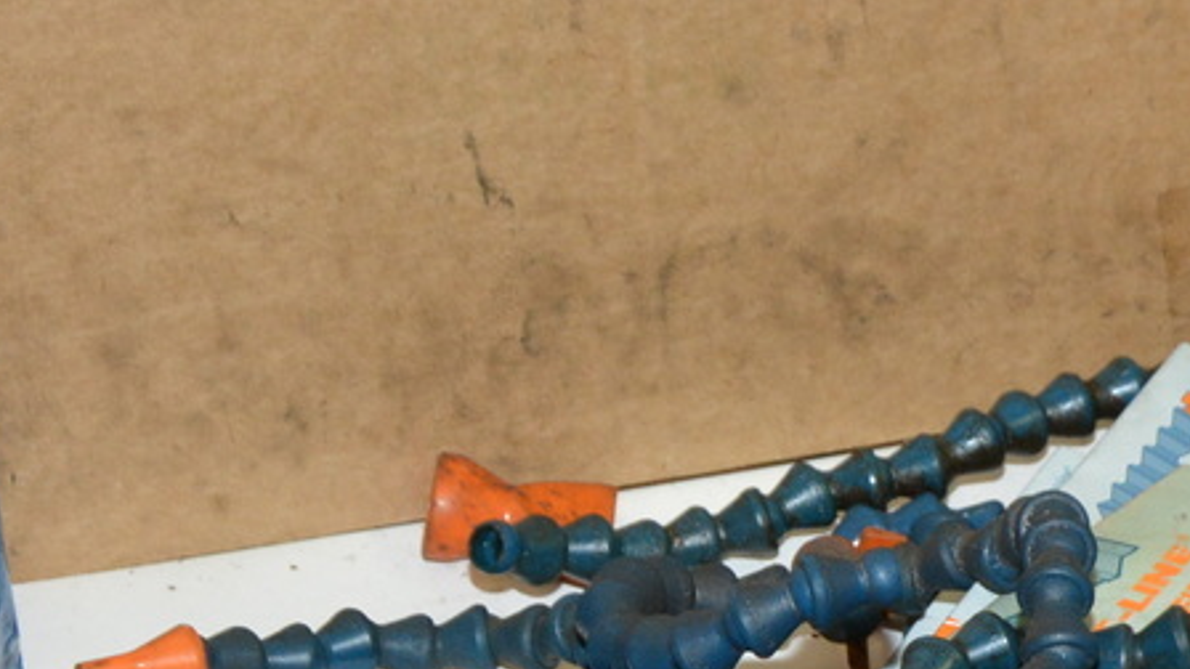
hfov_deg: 12.7
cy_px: 950
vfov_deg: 7.2
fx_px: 5270
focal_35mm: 167
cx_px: 1246
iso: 800
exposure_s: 1/60
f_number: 7.1
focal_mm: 28
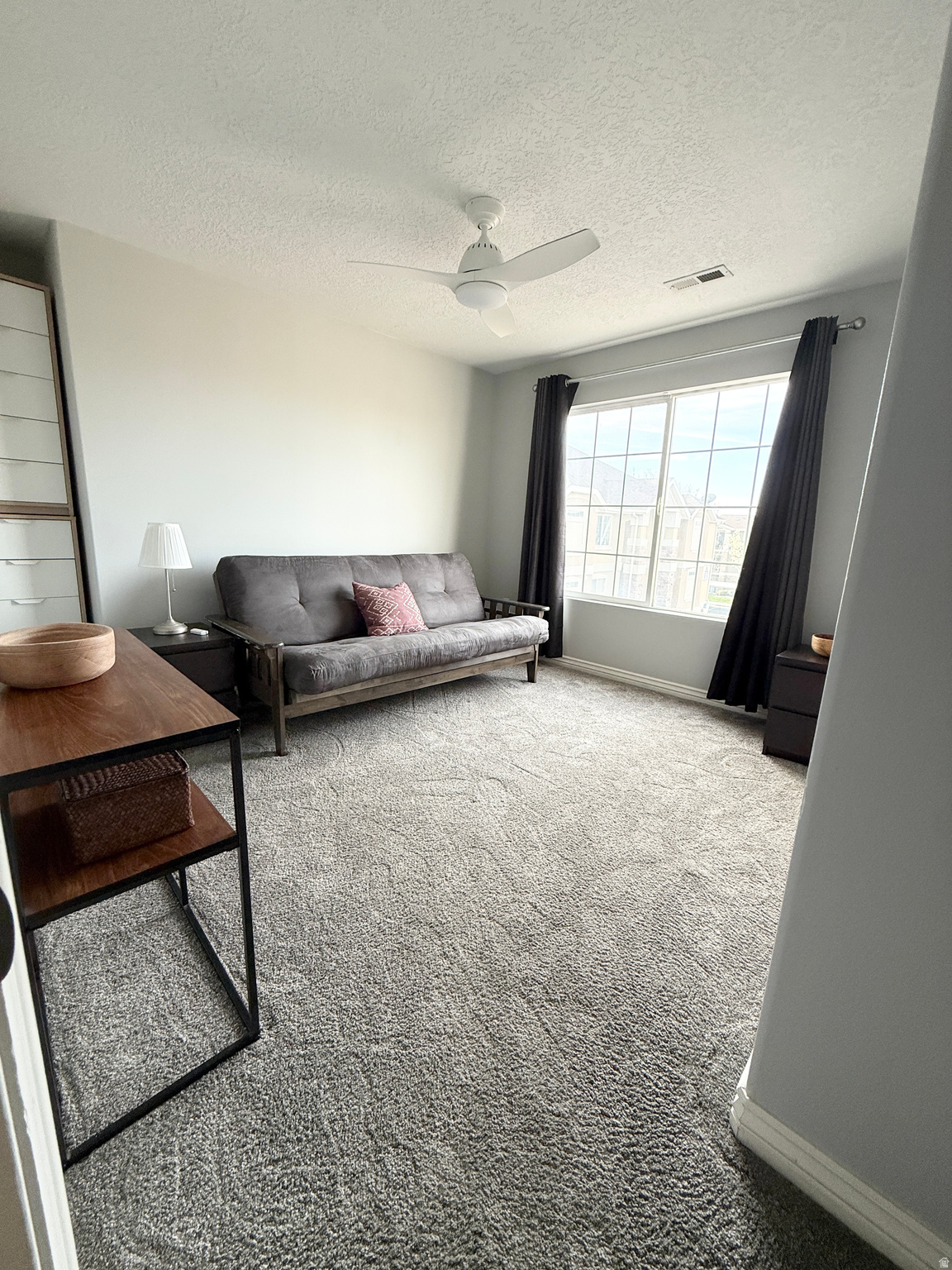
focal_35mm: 14
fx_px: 513
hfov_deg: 85.7
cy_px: 635
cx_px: 476
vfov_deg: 102.1
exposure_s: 1/99
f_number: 2.2
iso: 125
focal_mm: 2.22
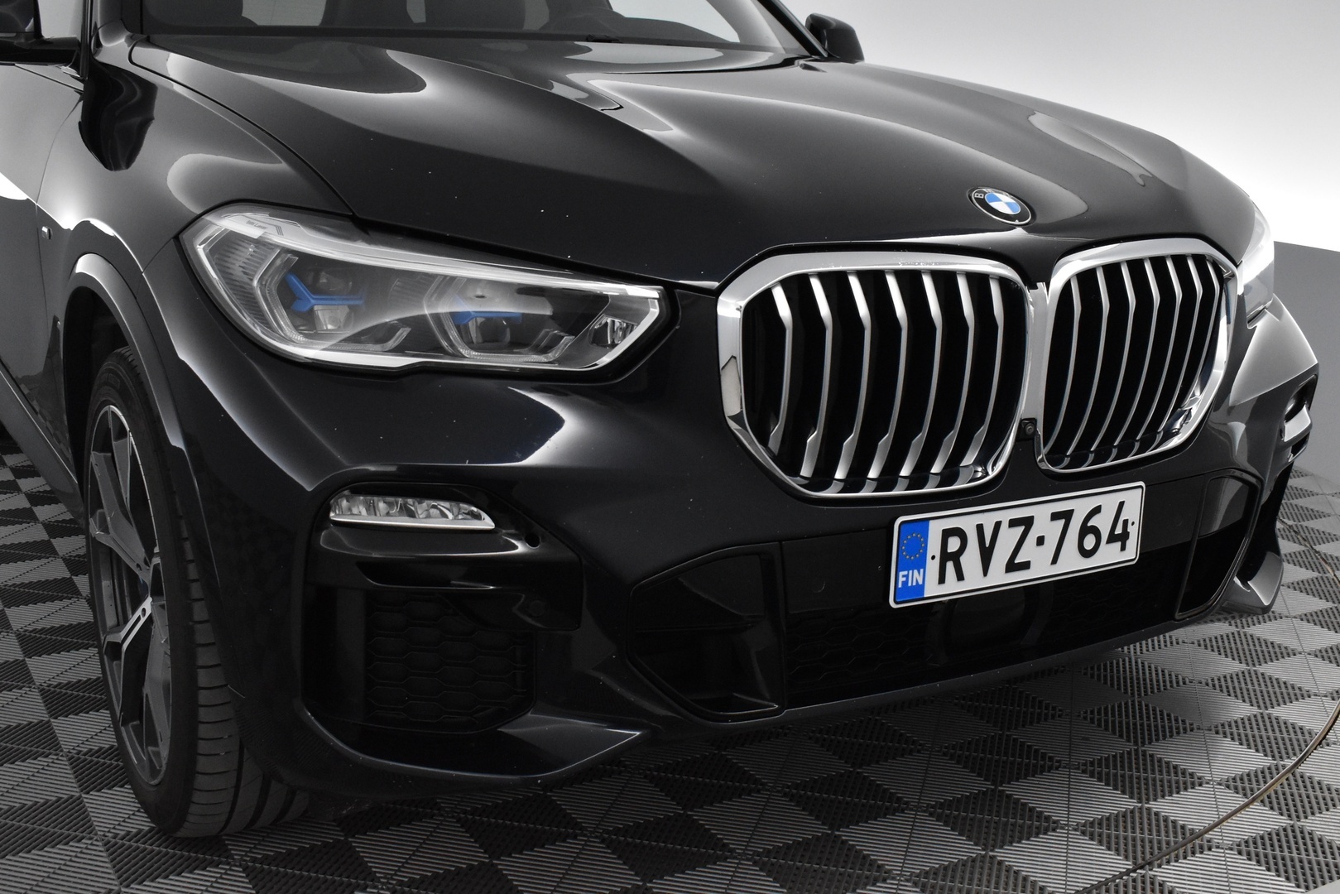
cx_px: 670
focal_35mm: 40
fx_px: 1508
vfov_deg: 33.0
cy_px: 447
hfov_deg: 47.9
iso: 3200
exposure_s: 1/160
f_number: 6.3
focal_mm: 27
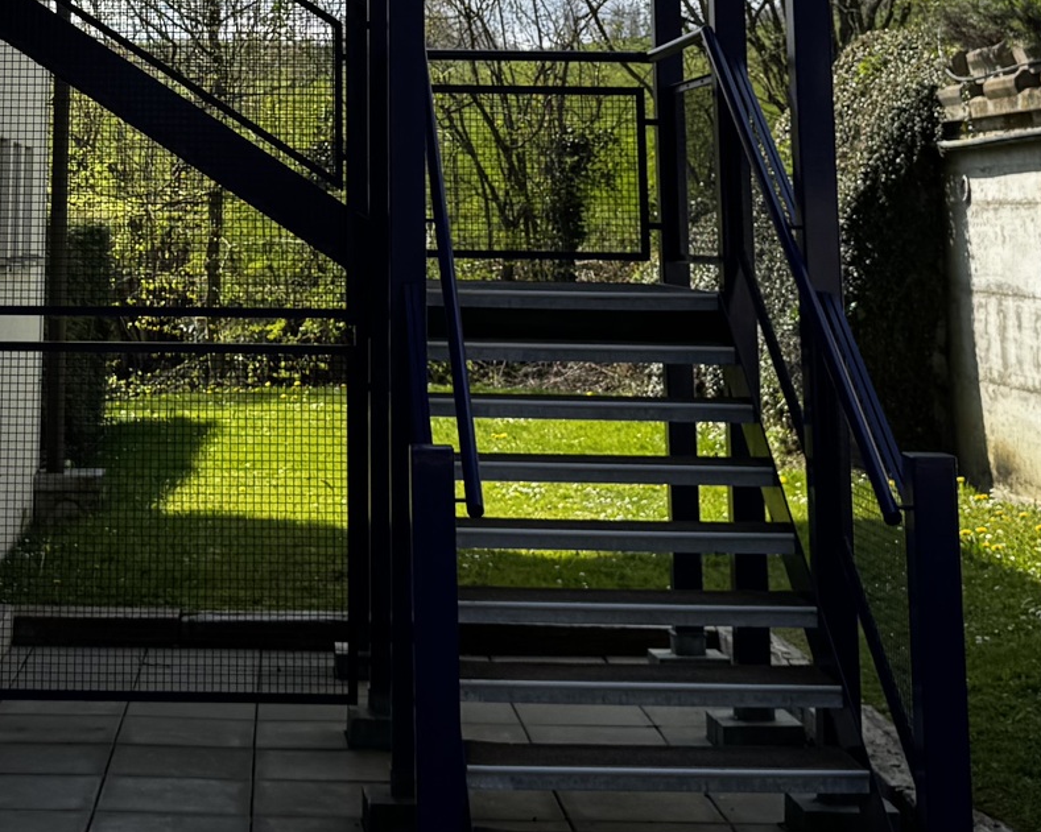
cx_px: 211
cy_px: -227
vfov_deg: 18.8
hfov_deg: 24.7
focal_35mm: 76
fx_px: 2341
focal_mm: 6.76
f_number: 1.78
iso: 80
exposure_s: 1/2710
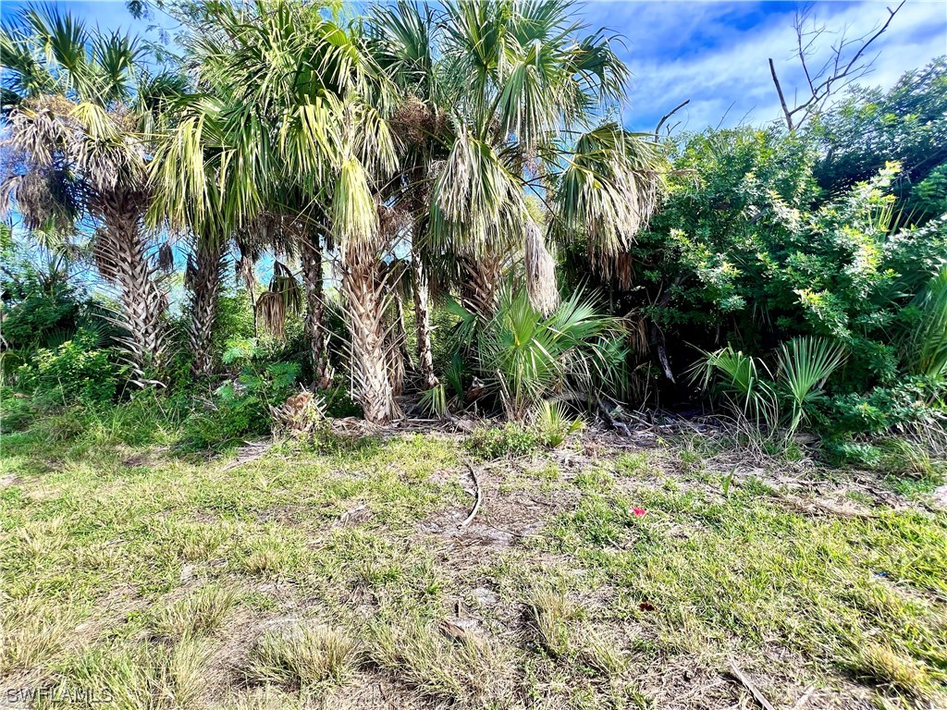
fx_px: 356
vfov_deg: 89.9
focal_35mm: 13
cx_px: 474
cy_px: 355
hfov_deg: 106.2
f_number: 1.8
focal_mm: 1.57
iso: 32
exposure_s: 1/306
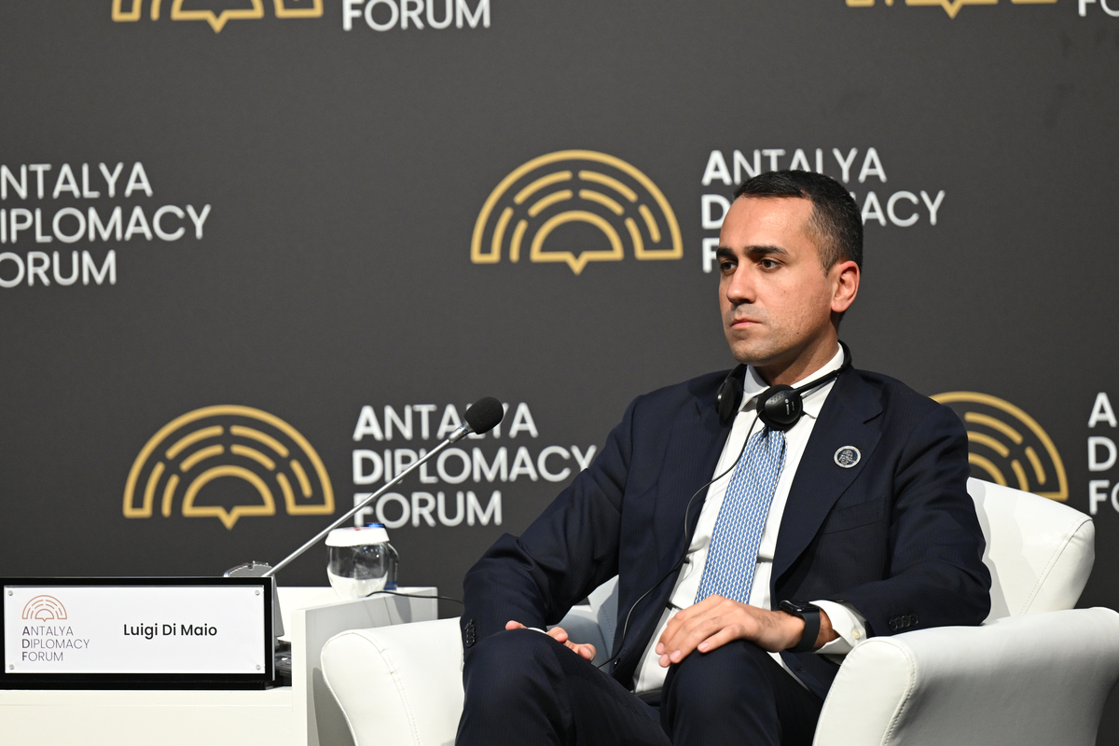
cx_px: 560
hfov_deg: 8.1
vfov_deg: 5.4
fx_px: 7926
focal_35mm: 255
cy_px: 373
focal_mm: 170
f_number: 2.8
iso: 1250
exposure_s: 1/250
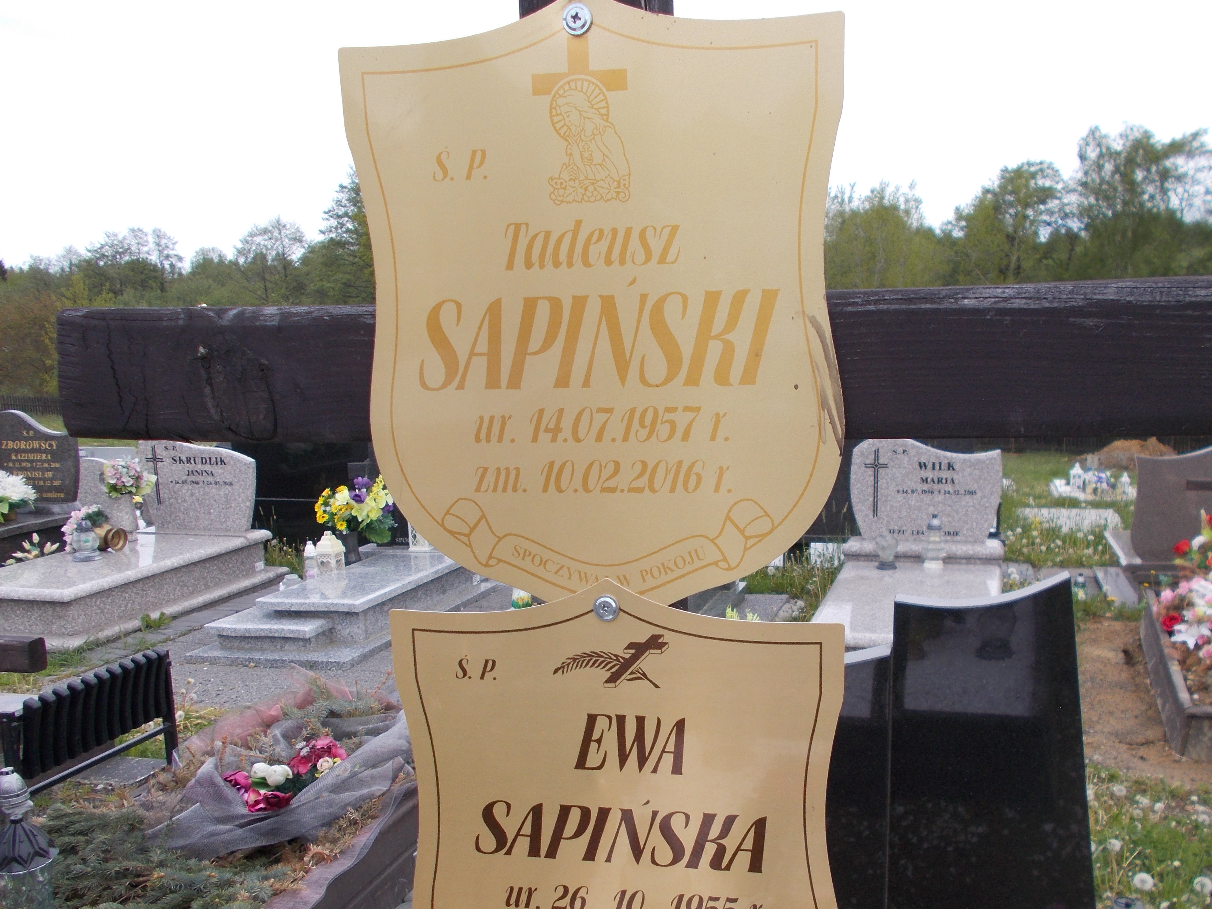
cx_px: 681
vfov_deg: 41.3
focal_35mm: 34
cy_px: 593
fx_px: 1190
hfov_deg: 53.8
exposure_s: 1/400
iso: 80
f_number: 3.2
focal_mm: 4.6
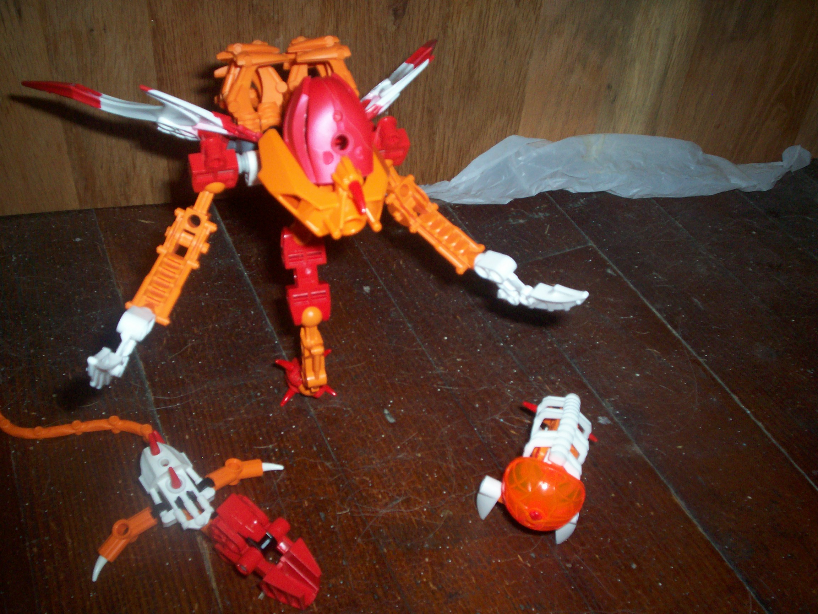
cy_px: 307
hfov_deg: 51.4
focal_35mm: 36
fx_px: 851
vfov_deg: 39.7
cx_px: 409
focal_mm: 5.9
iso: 140
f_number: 4.5
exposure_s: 1/64
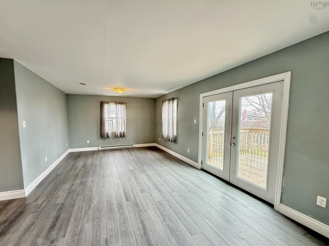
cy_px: 130
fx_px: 143
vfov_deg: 81.7
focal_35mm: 15
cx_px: 154
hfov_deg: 98.0
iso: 500
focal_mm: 2.22
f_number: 2.2
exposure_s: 1/60
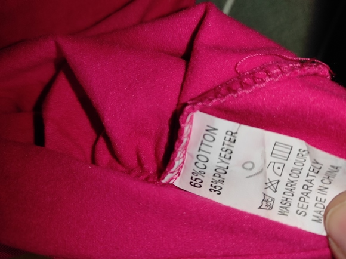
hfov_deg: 69.4
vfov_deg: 54.8
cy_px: 130
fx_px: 250
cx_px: 173
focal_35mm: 25
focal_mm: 5.43
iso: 100
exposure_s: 1/101
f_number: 1.89
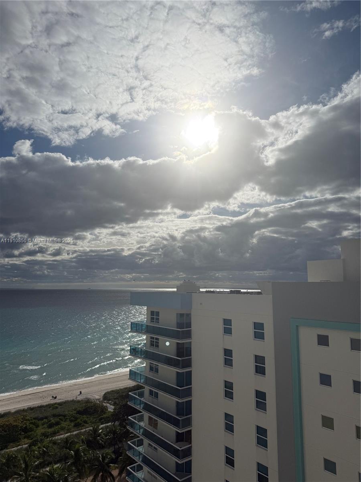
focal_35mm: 24
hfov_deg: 56.8
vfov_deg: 71.6
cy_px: 241
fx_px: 334
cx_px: 180
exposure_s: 1/55556
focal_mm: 6.76
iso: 80
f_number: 1.78
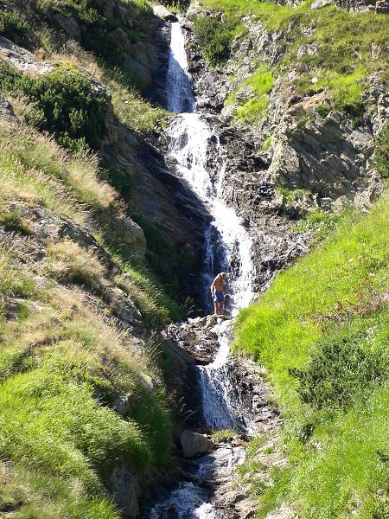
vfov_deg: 17.3
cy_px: 260
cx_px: 194
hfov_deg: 13.0
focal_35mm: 114
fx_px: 1708
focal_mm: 18.9
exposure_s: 1/125
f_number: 5.4
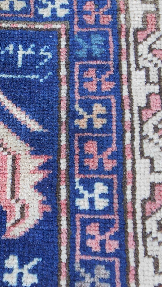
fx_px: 374
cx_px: -10
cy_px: 113
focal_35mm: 49
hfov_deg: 23.2
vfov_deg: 41.9
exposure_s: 1/50
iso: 80
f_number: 3.2
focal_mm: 4.5
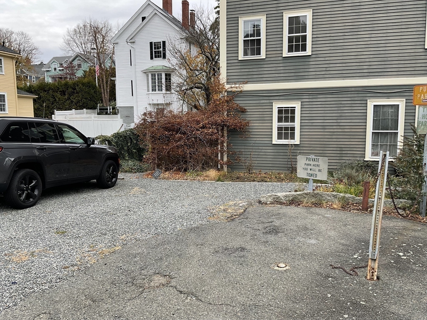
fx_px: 358
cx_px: 214
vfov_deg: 48.2
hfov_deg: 61.7
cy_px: 160
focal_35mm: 29
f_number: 1.8
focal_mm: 3
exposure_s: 1/216
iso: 16
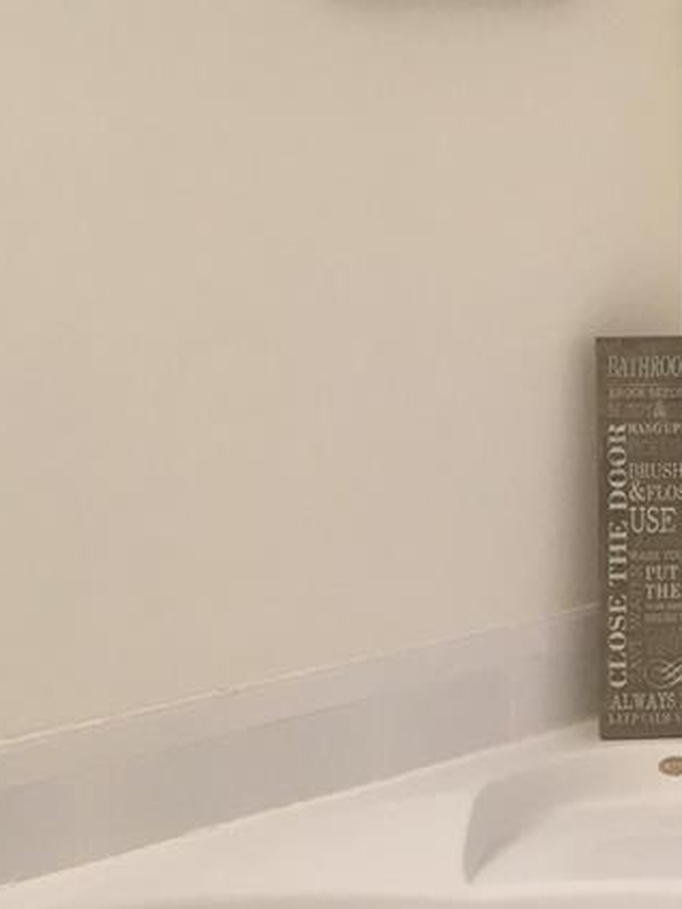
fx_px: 2154
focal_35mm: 82
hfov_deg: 17.7
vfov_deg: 23.6
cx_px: 646
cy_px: 665
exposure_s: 1/30
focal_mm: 4.15
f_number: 2.2
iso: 50
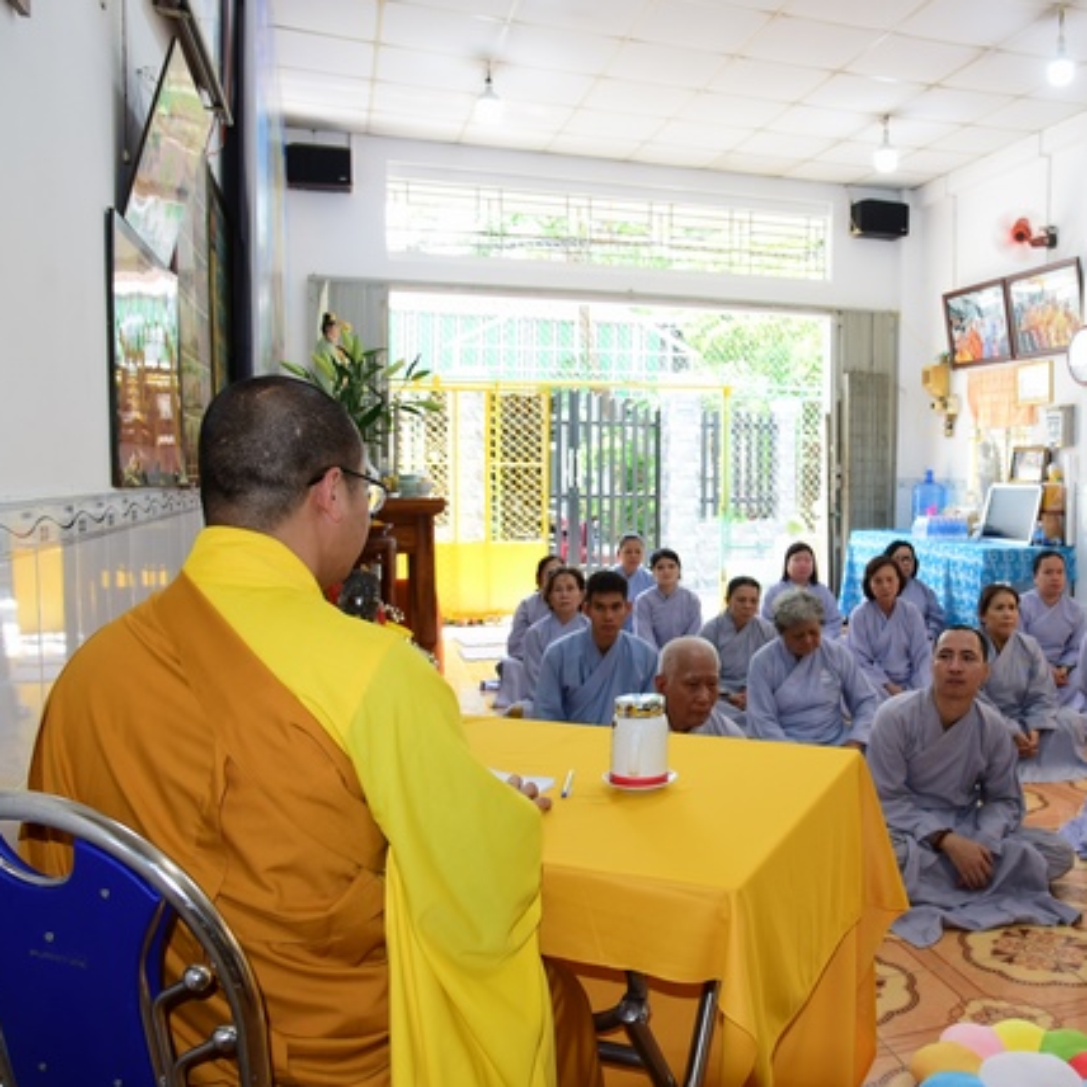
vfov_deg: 52.5
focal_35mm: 31
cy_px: 546
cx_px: 767
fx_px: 1101
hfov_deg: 51.1
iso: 640
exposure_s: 1/60
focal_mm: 24
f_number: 6.3
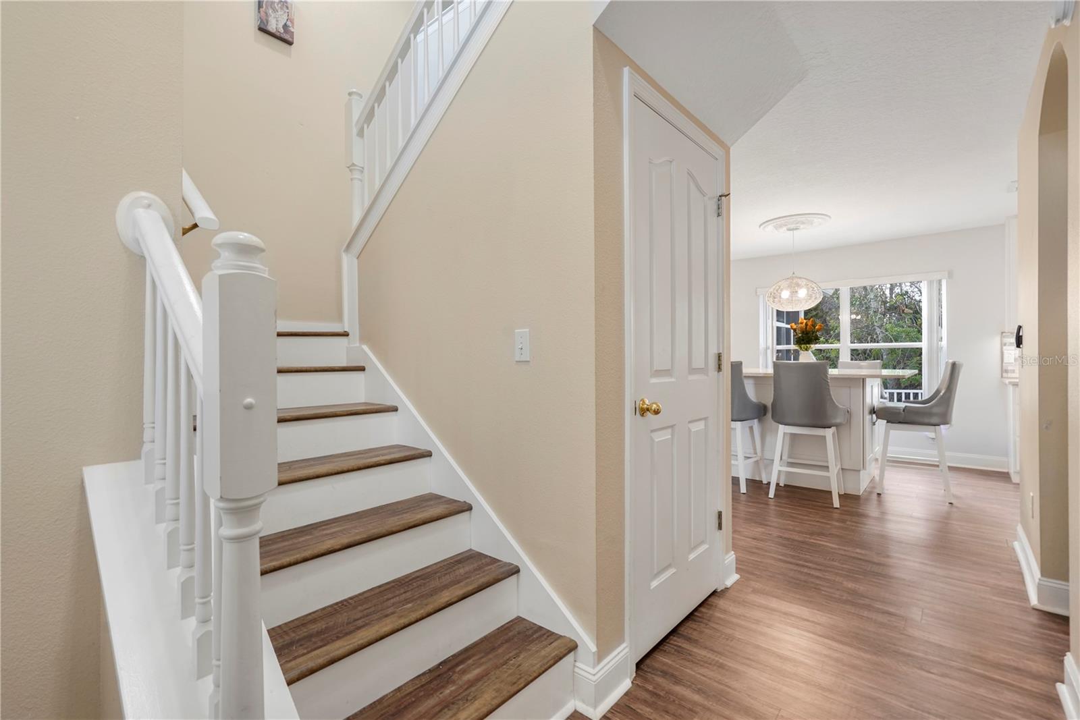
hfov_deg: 96.7
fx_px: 480
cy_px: 360
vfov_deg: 73.8
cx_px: 540
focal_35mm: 16
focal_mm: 16
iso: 400
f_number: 8
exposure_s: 1/8
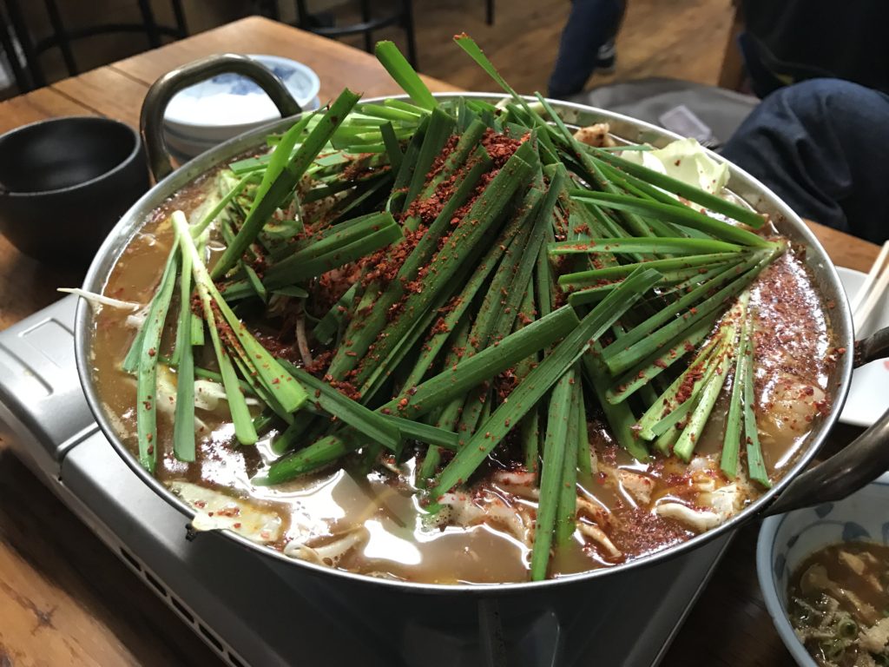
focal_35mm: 28
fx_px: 719
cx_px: 444
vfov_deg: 49.7
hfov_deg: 63.4
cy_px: 334
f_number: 1.8
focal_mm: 3.99
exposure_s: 1/15
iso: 80
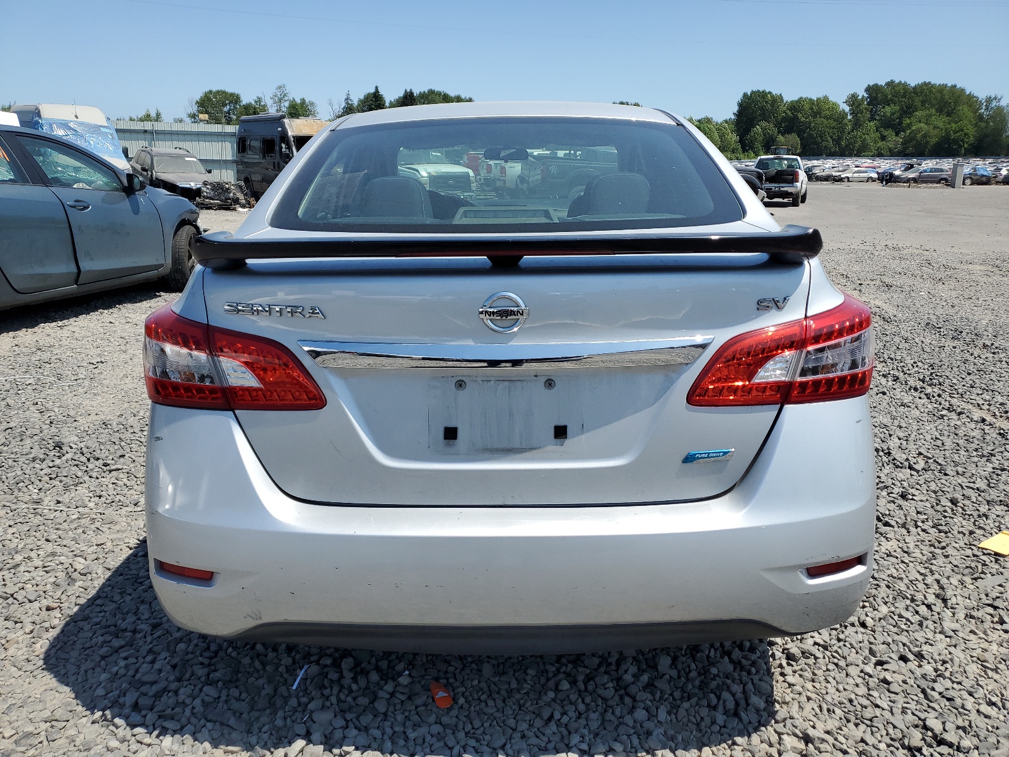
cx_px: 504
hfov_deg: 67.3
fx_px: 758
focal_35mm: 26
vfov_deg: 53.1
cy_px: 378
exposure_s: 1/3333
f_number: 1.5
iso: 50
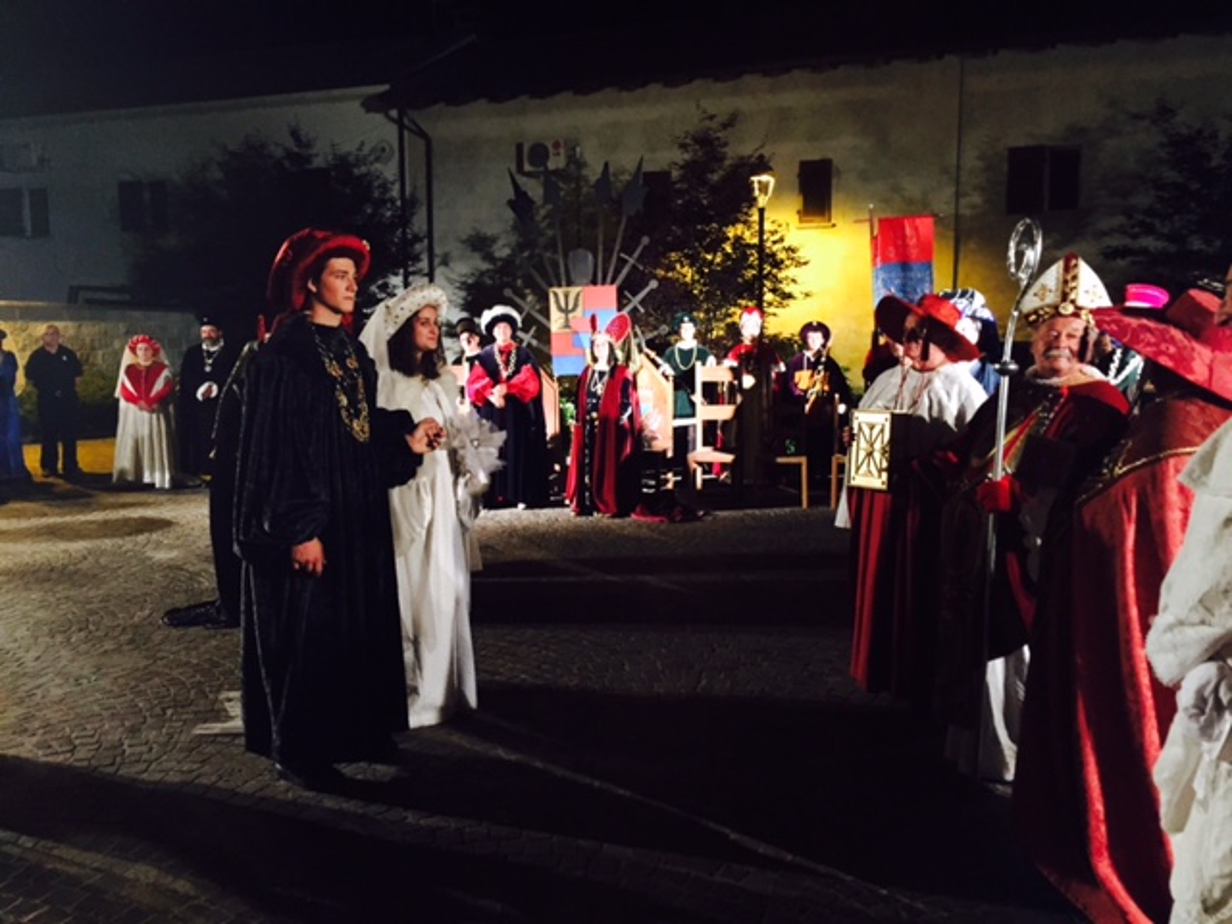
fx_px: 1032
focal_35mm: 29
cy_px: 462
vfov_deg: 48.2
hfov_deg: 61.7
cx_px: 616
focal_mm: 4.15
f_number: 2.2
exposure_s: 1/15
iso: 250
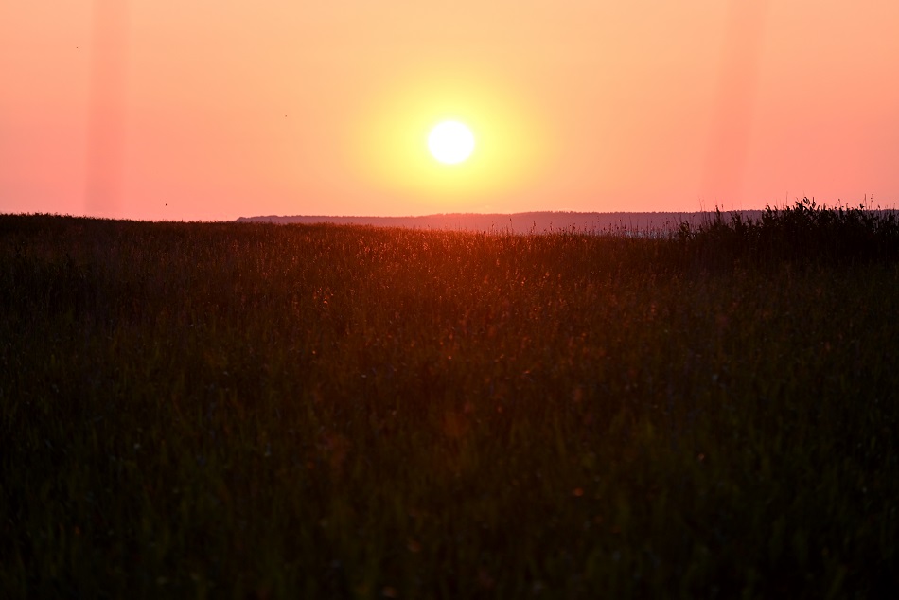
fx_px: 4496
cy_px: 300
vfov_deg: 7.6
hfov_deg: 11.4
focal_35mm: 180
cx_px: 450
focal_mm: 180
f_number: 5
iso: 400
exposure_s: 1/800
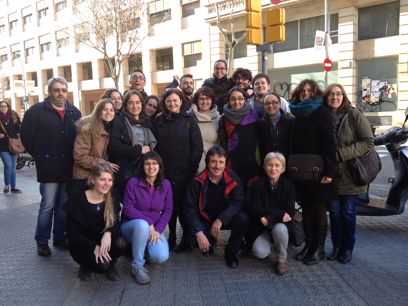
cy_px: 153
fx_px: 413
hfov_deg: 52.6
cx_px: 204
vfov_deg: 40.7
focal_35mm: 35
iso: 64
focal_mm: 4.28
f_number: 2.4
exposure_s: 1/120
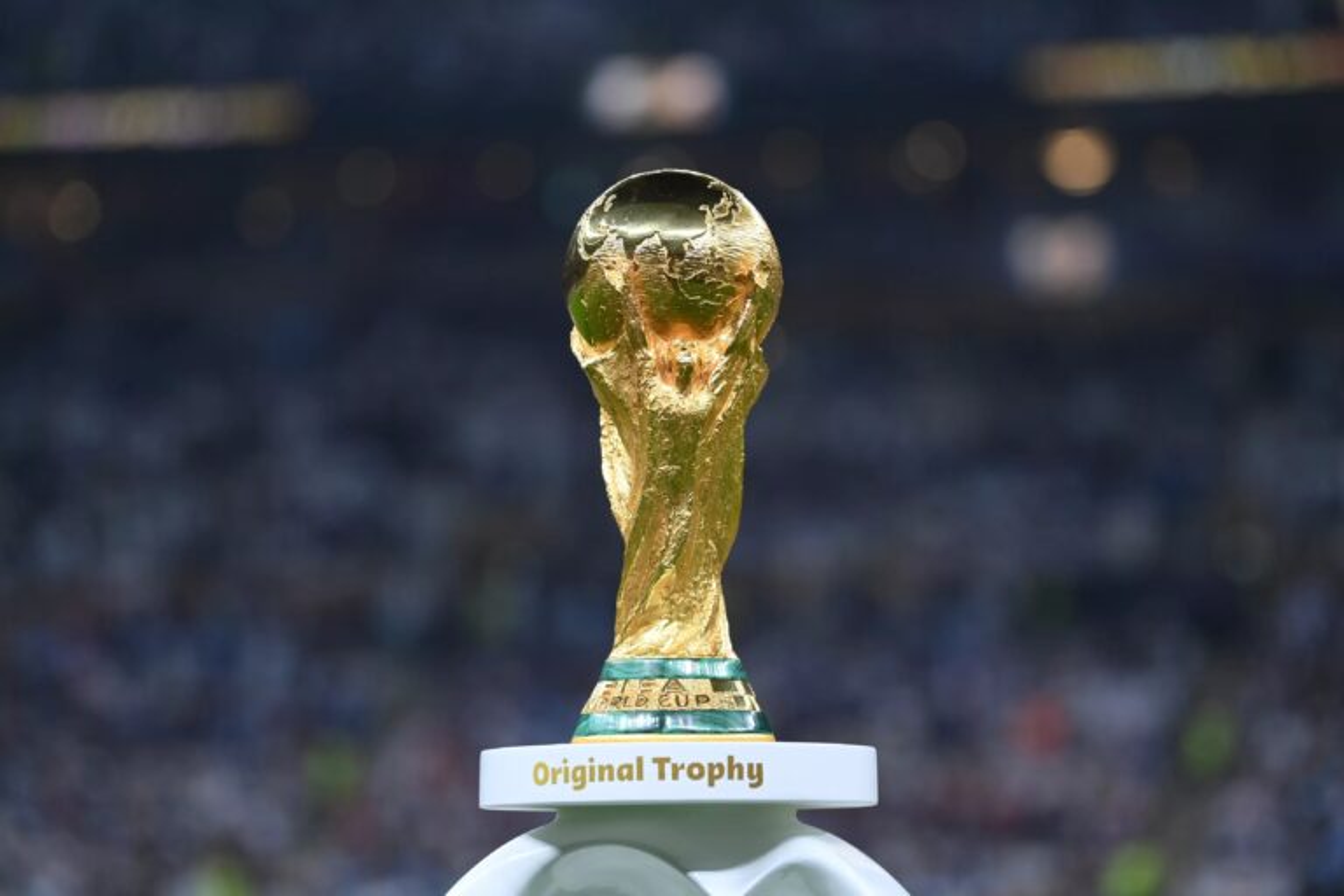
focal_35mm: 122
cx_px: 672
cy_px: 448
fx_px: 4554
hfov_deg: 16.8
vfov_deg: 11.2
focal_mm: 122
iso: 1000
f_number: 2.8
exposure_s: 1/800
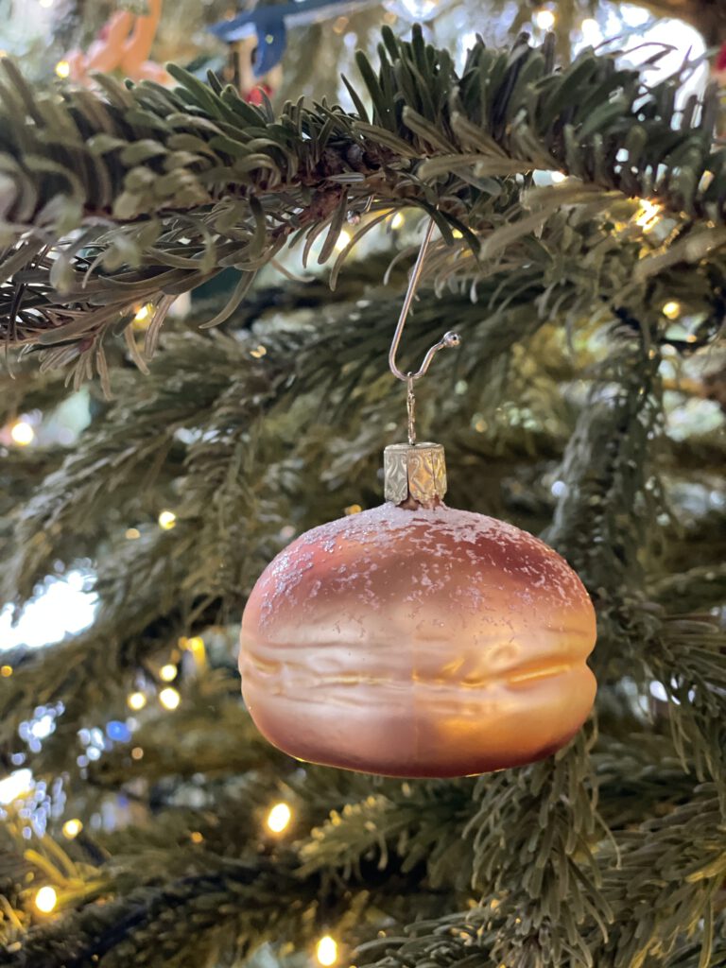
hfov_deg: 28.0
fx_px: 1454
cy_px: 484
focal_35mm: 52
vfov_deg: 36.8
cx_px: 363
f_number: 2
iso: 320
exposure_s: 1/36
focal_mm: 6
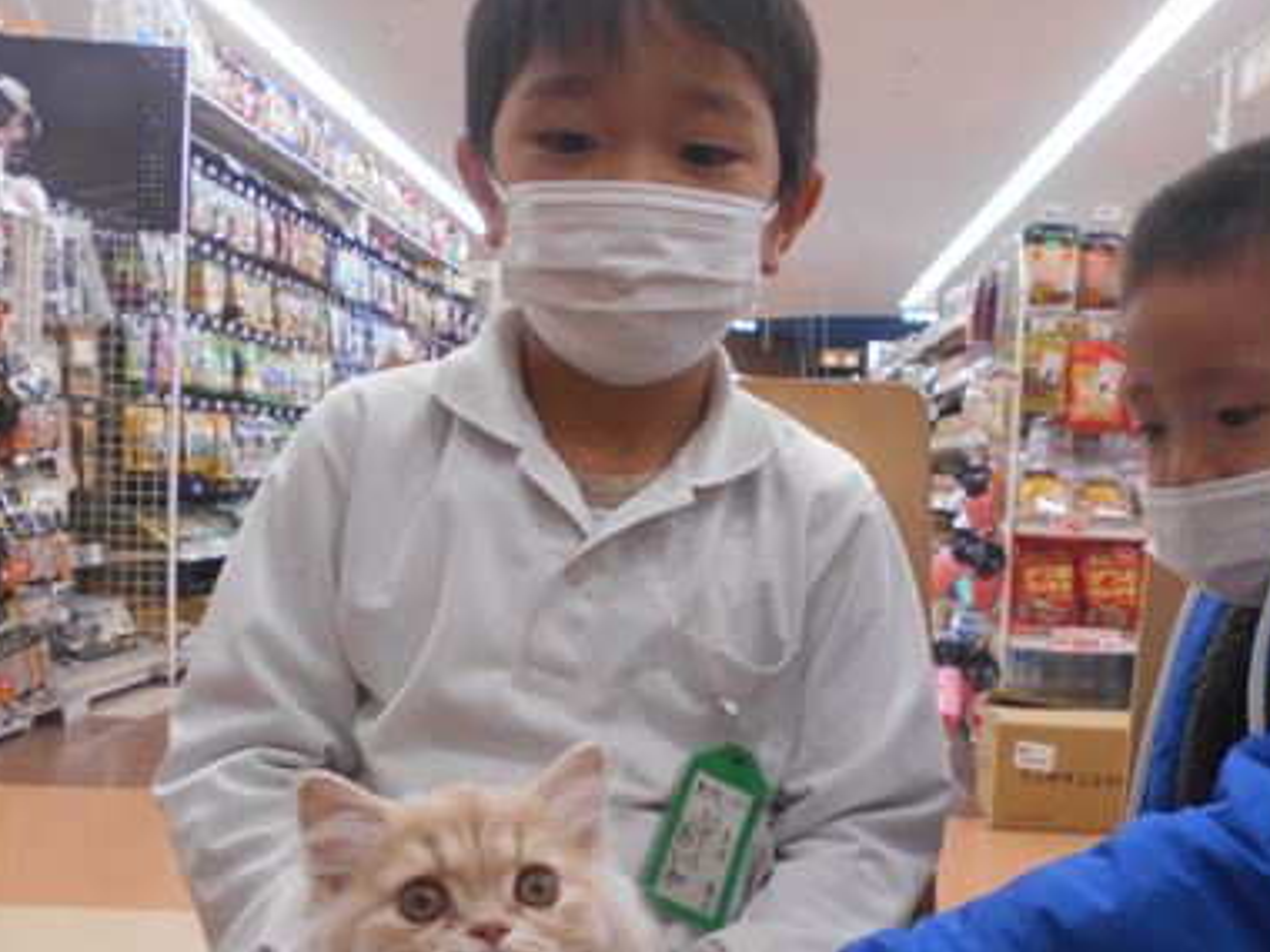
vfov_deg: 34.9
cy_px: 611
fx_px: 1504
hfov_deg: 44.9
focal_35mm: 41
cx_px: 872
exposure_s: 1/30
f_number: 3.2
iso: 200
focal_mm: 4.6
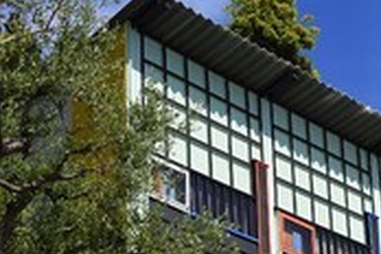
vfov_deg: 12.1
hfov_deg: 18.4
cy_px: 287
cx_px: 258
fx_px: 1175
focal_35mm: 111
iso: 200
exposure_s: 1/320
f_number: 11
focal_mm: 46
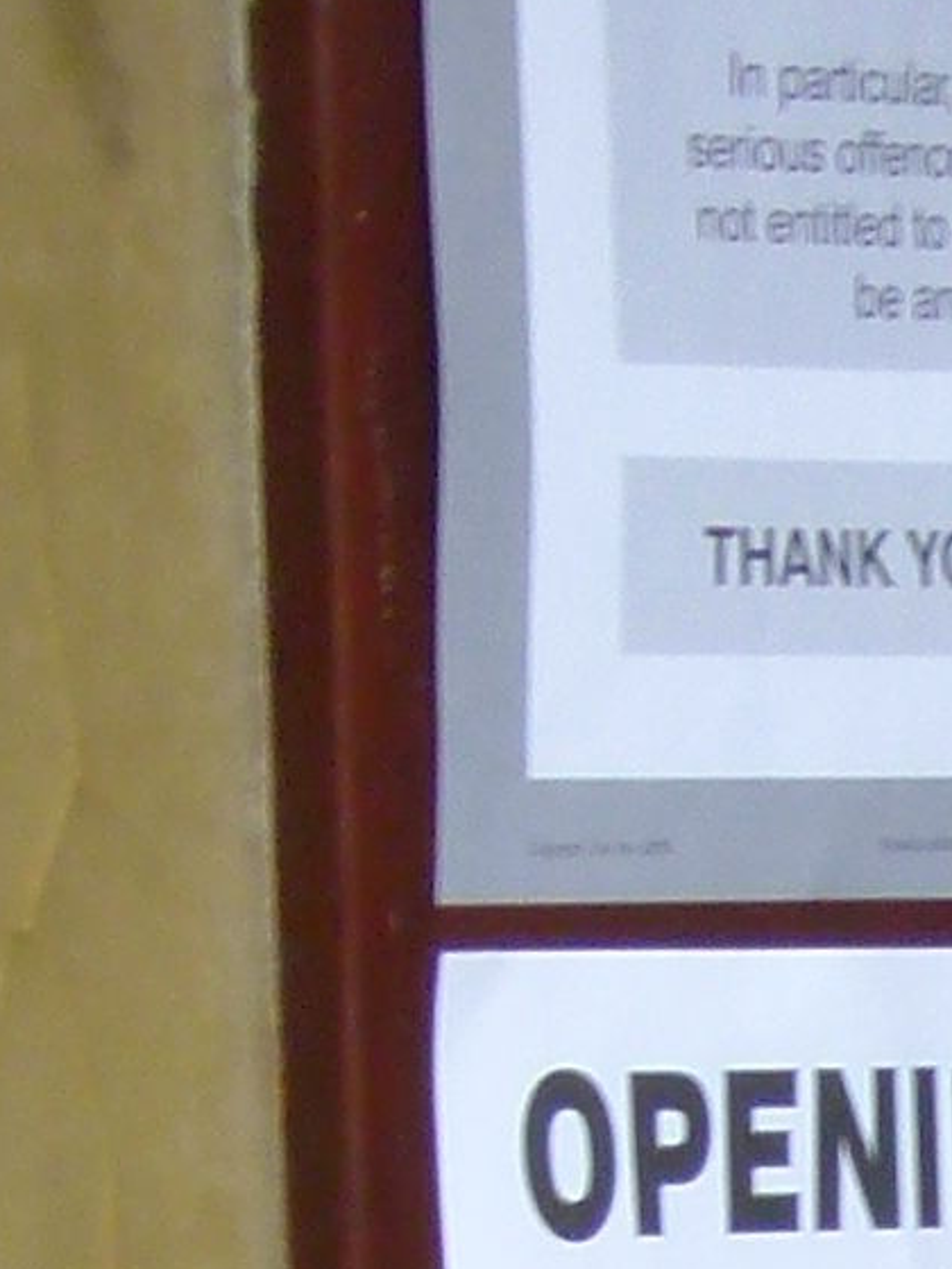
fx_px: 14704
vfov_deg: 4.8
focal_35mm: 401
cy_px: 2731
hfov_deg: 3.6
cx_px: 2831
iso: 100
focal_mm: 9.4
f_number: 3.6
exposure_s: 1/100
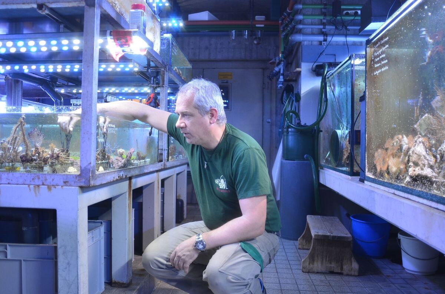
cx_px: 222
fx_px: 370
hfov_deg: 62.0
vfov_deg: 43.4
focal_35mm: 30
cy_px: 147
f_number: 2.8
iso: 400
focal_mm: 20
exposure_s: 1/40
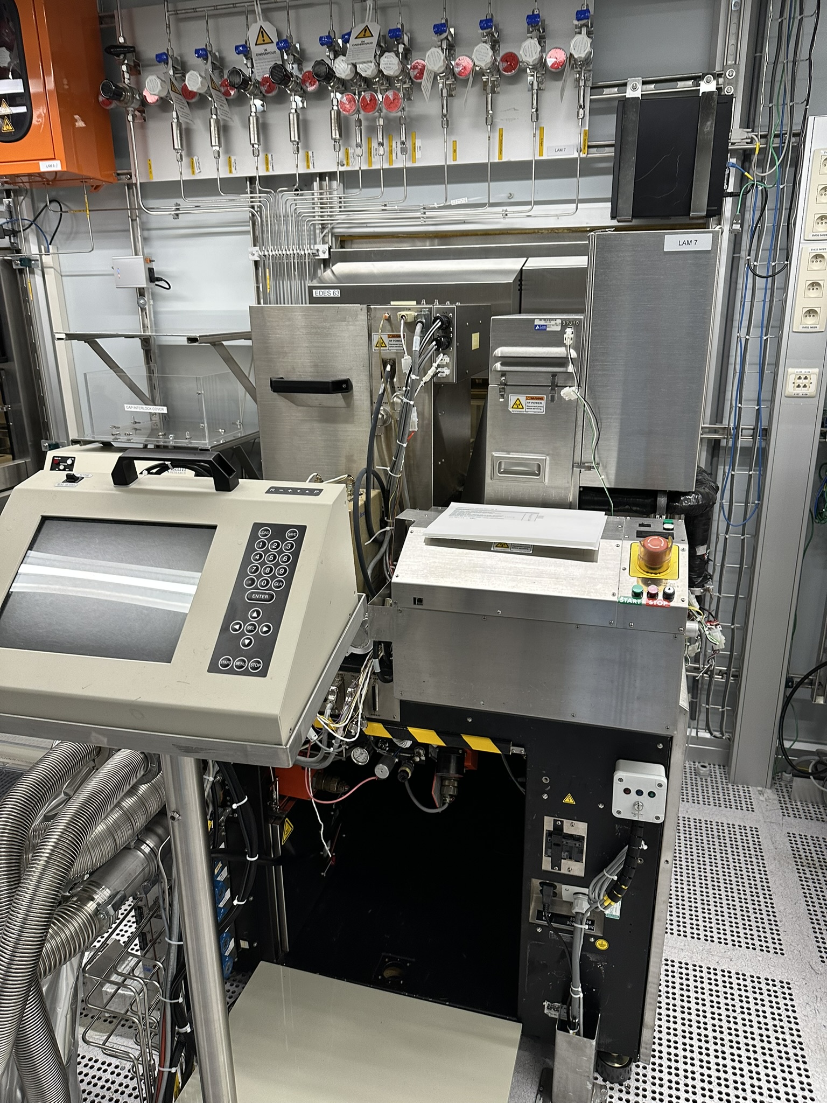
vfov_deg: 71.6
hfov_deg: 56.8
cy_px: 552
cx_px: 414
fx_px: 765
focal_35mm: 24
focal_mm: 6.86
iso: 200
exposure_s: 1/100
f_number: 1.78
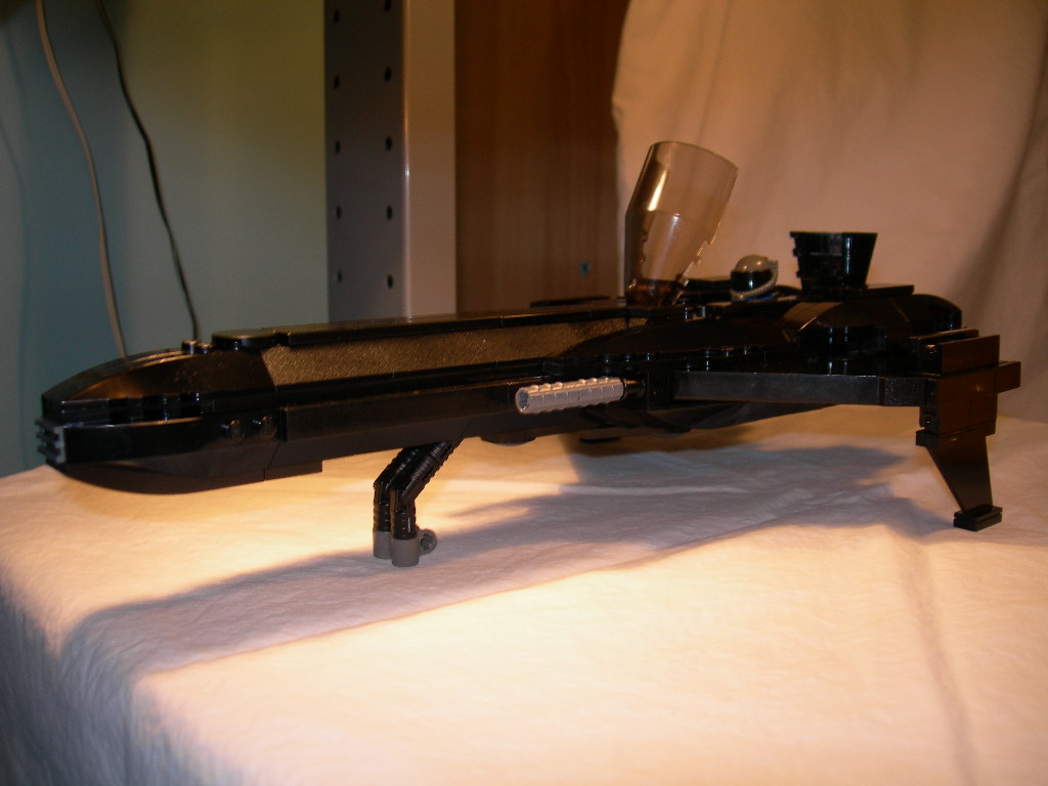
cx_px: 524
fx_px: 1150
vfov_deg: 37.7
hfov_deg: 49.0
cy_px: 393
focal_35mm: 38
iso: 50
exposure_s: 1/71.2
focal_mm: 7.8
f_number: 2.8
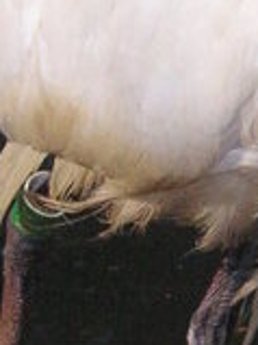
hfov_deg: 3.5
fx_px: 4269
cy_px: 98
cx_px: 247
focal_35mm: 429
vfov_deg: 4.6
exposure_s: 1/1000
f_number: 4.7
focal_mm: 14.1
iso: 125
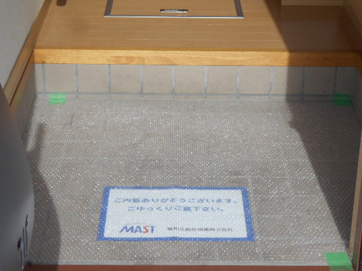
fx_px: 931
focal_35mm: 89
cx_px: 191
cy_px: 157
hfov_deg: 22.0
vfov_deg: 16.6
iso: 80
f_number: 5.8
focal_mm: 13.5
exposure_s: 1/320
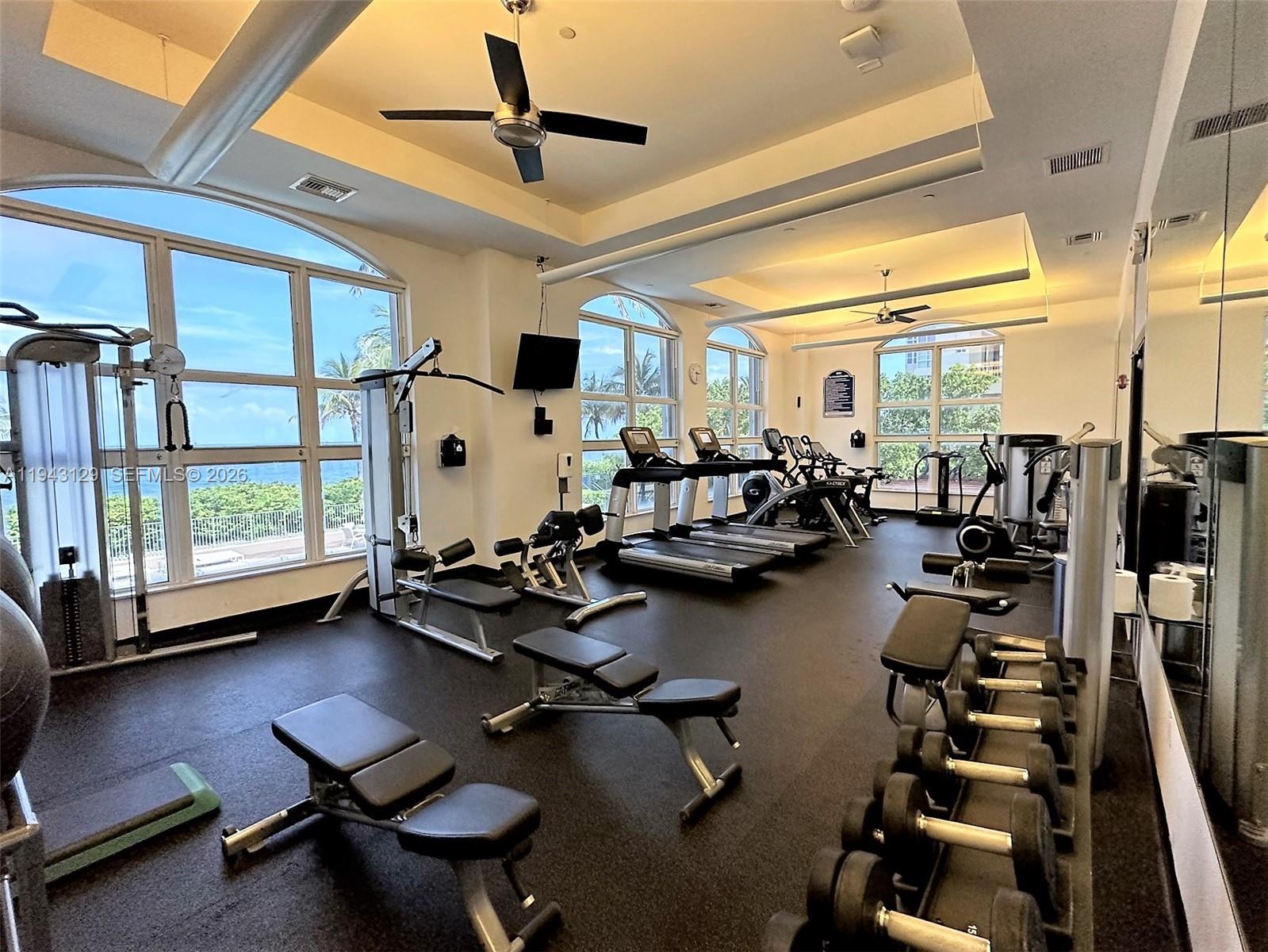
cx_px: 634
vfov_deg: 85.7
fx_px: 513
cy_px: 476
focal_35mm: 14
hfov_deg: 102.1
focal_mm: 2.22
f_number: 2.2
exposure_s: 1/120
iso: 320
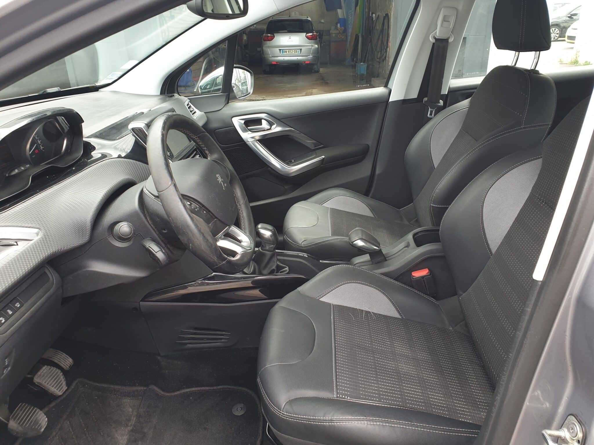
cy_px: 222
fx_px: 446
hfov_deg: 67.3
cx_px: 297
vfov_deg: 53.1
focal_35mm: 26
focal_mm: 4.3
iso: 50
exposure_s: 1/104
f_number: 2.4
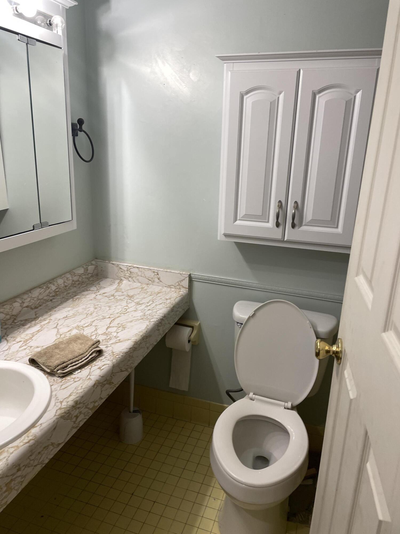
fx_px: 401
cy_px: 267
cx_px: 200
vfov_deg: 67.3
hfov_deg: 53.1
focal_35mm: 26
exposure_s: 1/60
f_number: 1.6
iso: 64
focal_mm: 4.2
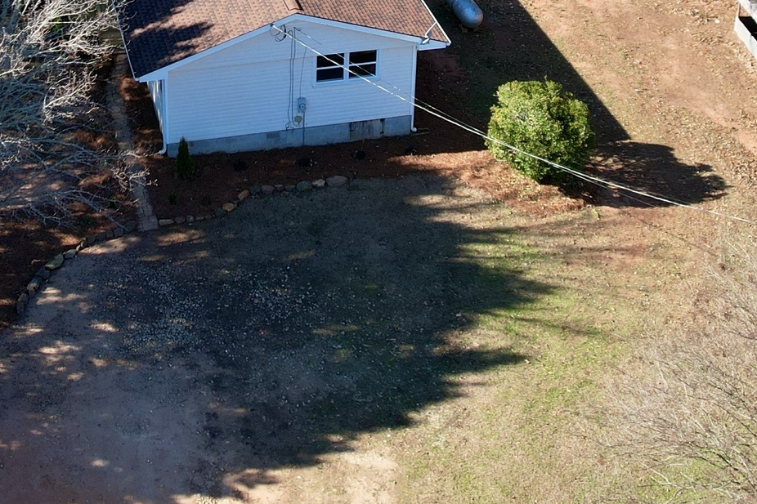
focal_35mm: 73
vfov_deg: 18.0
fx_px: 1535
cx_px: 256
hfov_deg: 27.5
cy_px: -55
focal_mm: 8.38
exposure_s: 1/725
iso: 100
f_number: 2.8
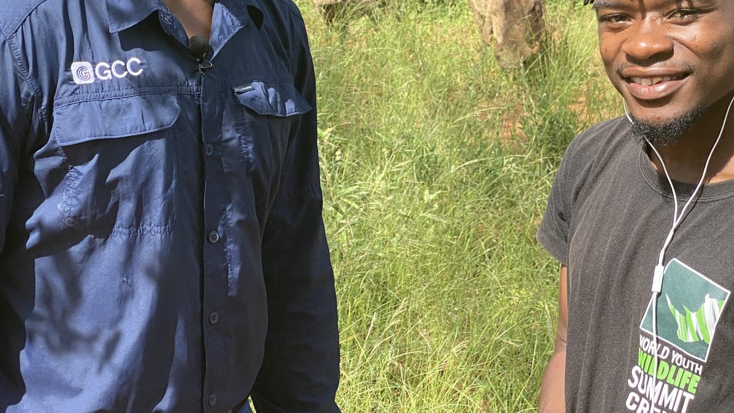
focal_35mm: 94
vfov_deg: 12.8
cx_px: 442
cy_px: 37
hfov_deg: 22.7
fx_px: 1830
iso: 20
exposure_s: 1/533
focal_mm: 6
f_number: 2
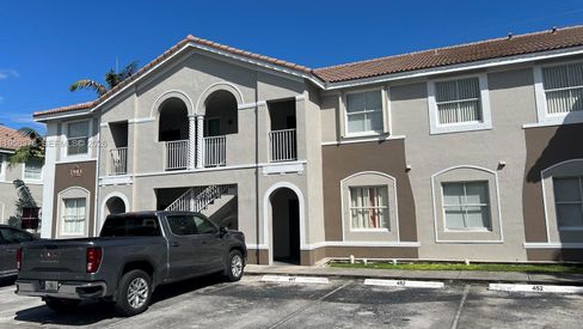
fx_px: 449
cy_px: 144
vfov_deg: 40.2
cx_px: 289
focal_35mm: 29
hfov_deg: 66.0
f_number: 1.5
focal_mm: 5.7
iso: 50
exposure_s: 1/6579
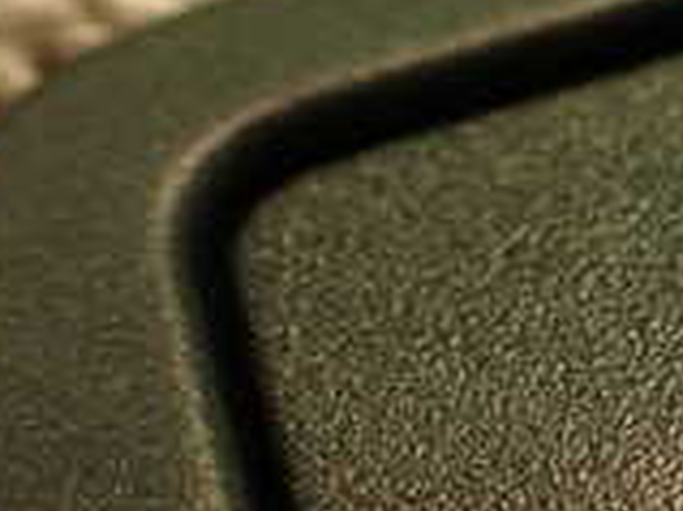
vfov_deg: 13.1
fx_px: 2228
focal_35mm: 113
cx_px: 954
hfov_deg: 16.2
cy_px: 361
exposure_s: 1/40
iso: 200
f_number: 2.3
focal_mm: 5.4
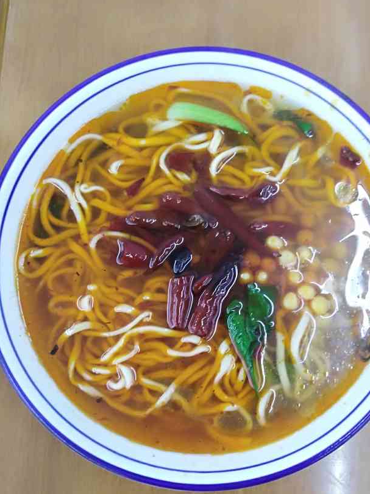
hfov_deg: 46.6
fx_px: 428
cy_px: 279
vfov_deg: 59.8
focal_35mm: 30
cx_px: 213
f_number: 2.2
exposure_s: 1/24
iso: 416
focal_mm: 3.83
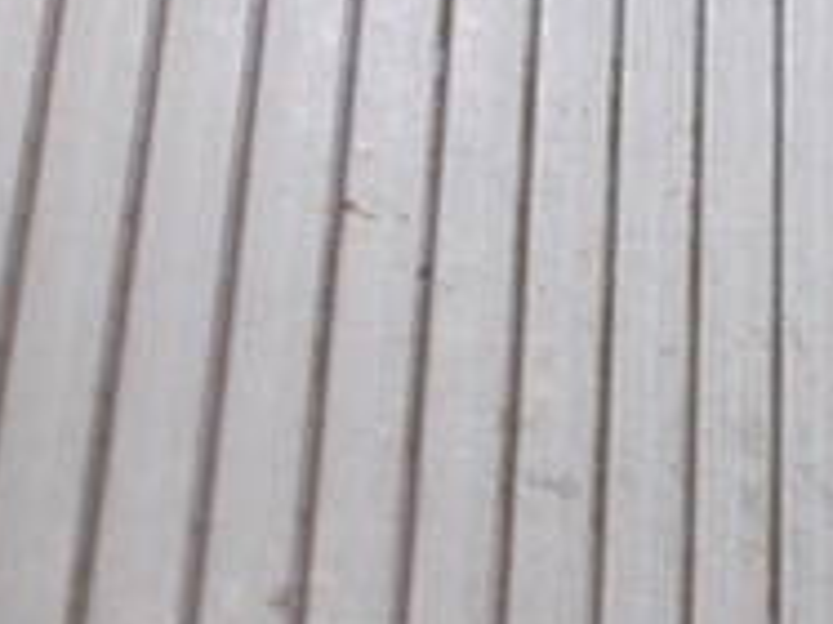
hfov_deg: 22.0
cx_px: 445
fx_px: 2140
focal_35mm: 89
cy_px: 357
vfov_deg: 16.6
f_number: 3.2
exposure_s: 1/25
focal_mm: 4.6
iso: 125
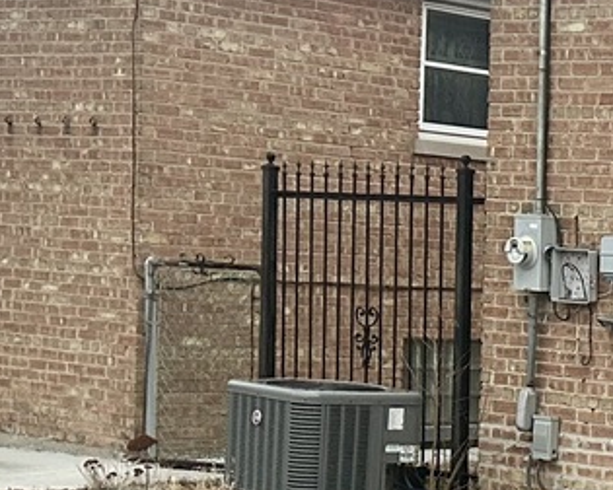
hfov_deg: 14.7
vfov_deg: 13.1
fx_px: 2105
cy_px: 492
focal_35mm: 116
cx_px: 1068
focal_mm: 5.7
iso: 250
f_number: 1.5
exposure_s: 1/60
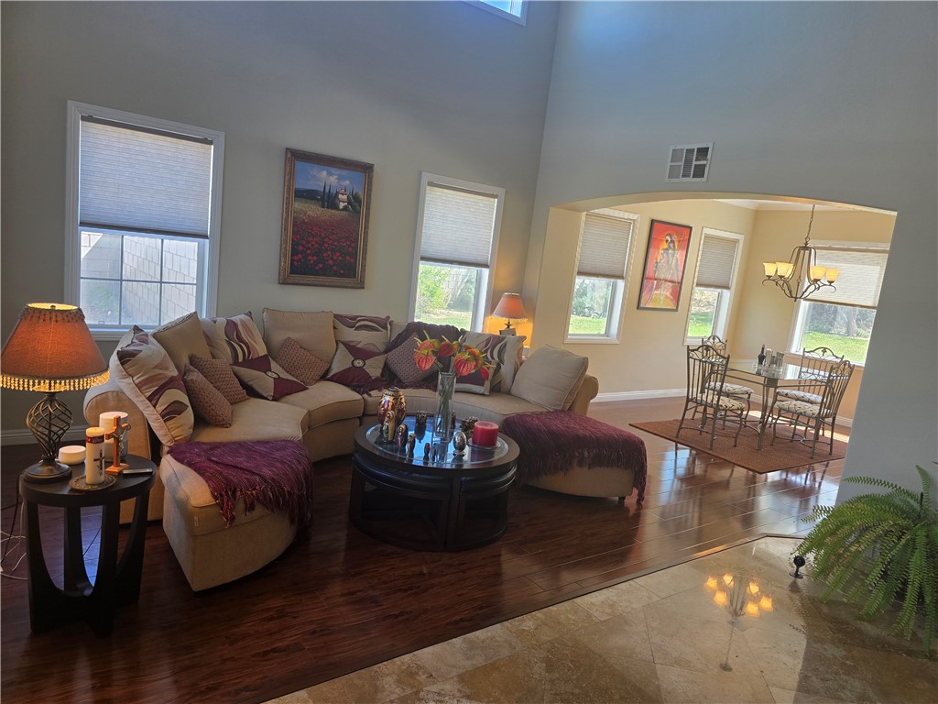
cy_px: 352
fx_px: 623
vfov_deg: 58.9
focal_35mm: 23
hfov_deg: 73.9
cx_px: 469
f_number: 1.7
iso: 50
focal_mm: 6.3
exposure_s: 1/120
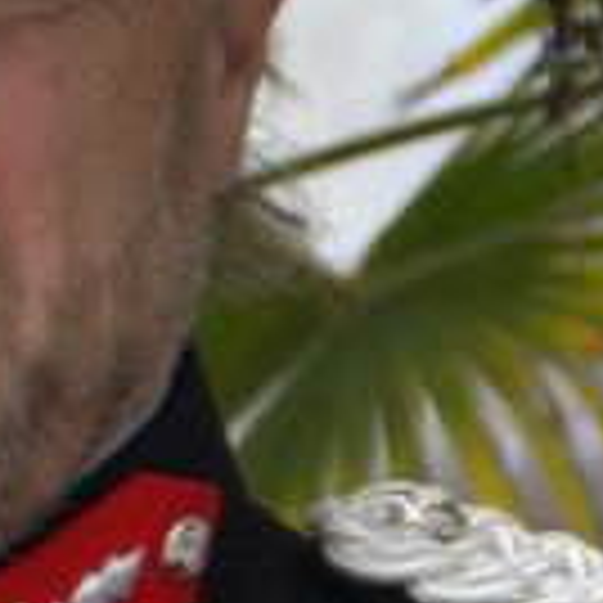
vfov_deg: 2.9
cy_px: 1035
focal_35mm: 610
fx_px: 12022
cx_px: -90
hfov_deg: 2.9
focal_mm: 80
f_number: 5.6
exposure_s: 1/125
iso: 320
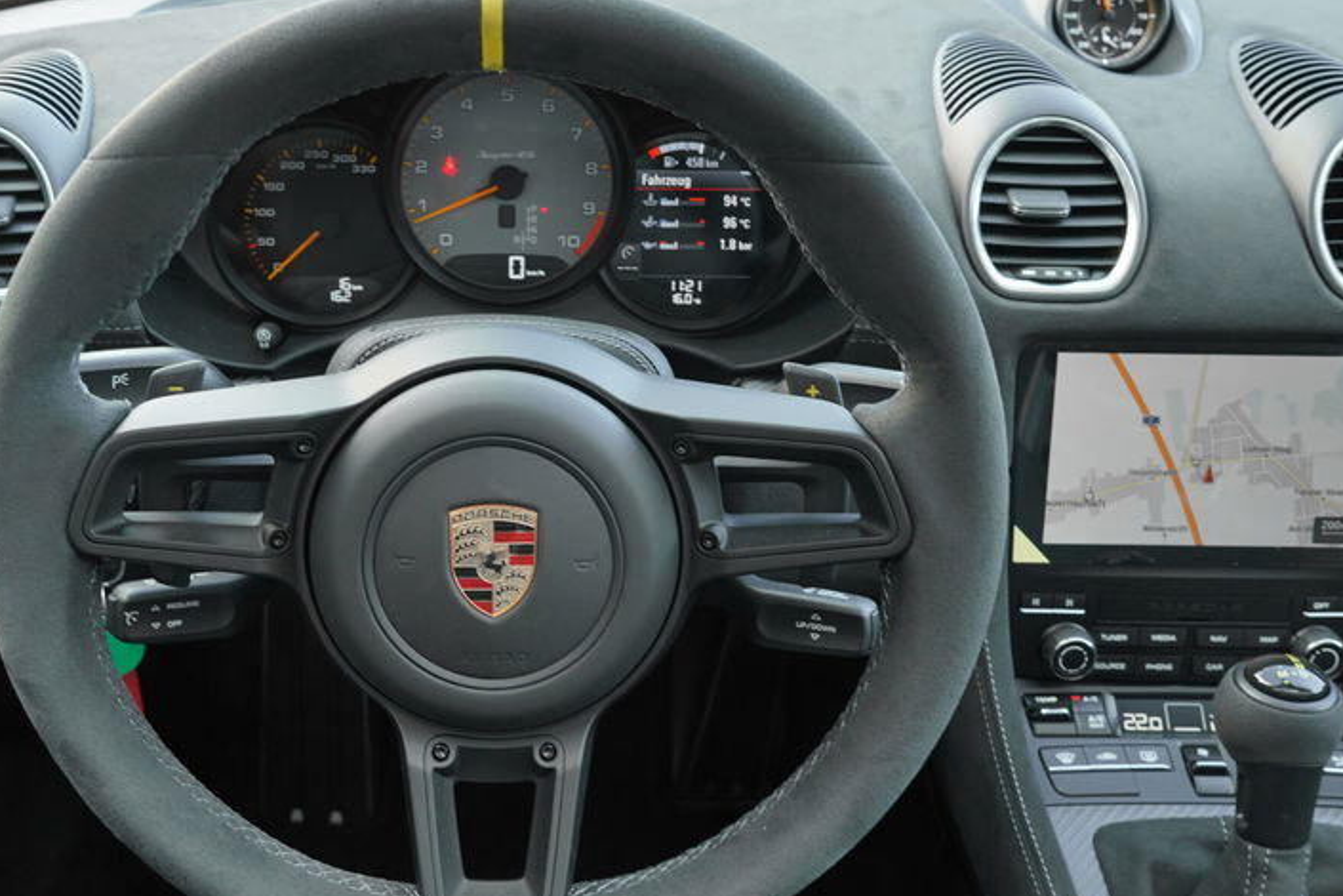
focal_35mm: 45
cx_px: 568
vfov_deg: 29.8
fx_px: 1679
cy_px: 507
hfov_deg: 43.5
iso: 500
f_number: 9
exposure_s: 1/40
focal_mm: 31
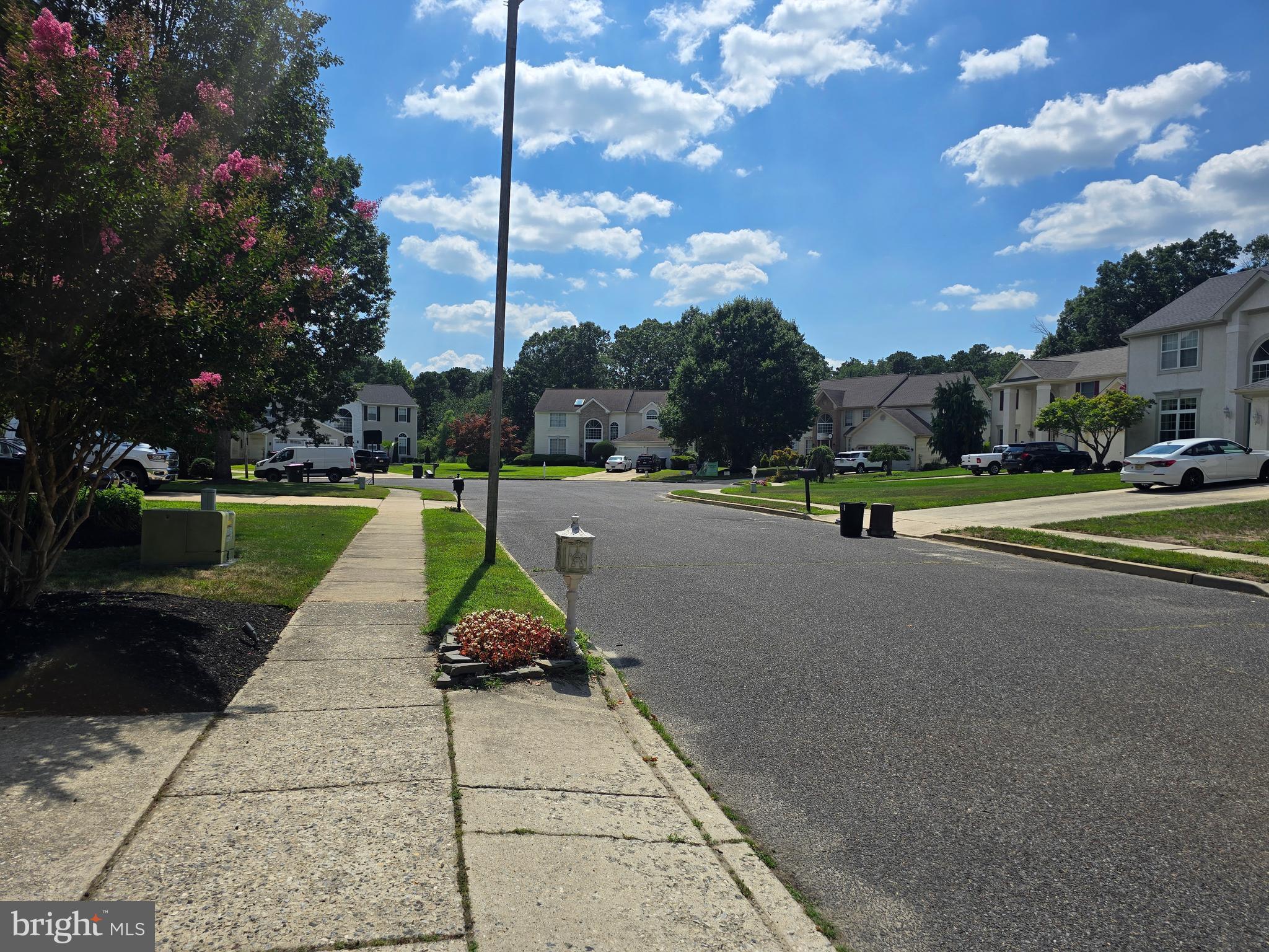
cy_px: 476
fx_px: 843
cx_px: 634
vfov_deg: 58.9
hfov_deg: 73.9
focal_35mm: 23
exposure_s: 1/1461
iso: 12
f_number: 1.7
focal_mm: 6.3
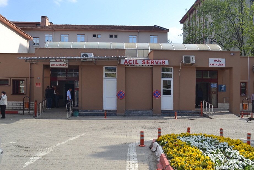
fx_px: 254
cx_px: 127
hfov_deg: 53.1
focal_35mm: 36
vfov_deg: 36.9
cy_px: 85
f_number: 7.1
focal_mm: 24
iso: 100
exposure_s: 1/200
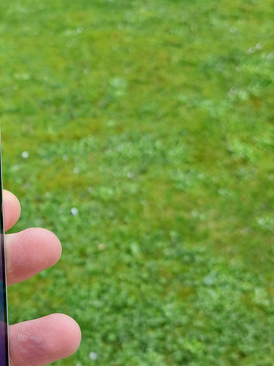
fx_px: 623
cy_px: 178
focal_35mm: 59
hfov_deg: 22.7
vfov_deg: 32.7
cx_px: -58
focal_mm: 5.23
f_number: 1.8
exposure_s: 1/157
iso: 50
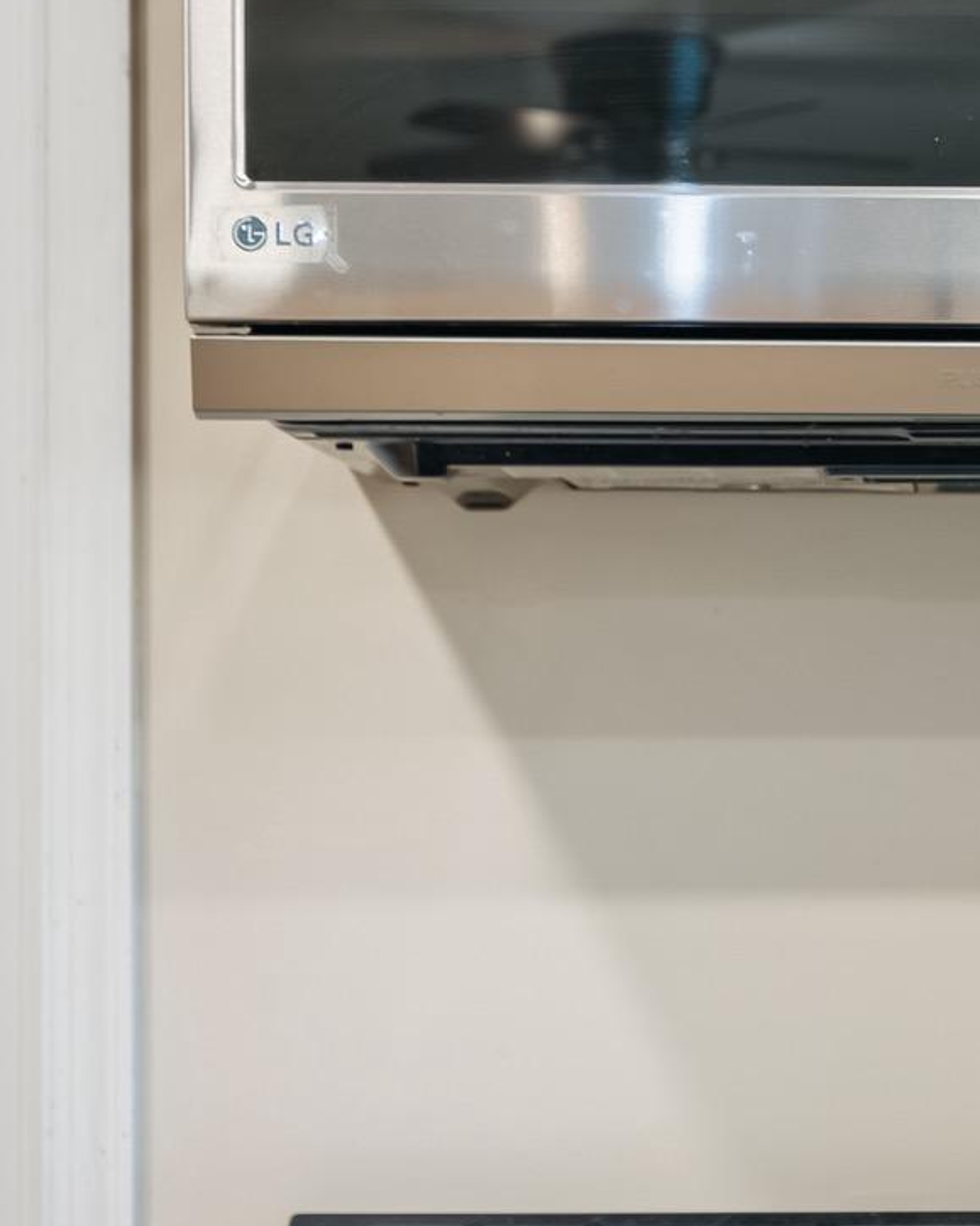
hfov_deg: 16.1
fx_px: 3372
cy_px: 844
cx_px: 1070
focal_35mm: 93
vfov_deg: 20.5
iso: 320
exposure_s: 1/5
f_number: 4
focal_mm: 35
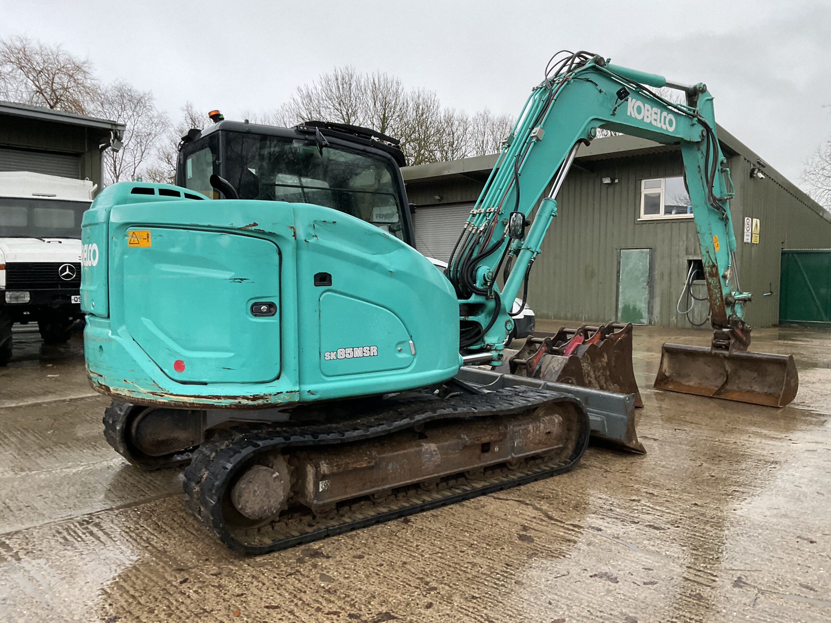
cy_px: 312
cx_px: 416
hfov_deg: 61.7
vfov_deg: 48.2
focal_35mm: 29
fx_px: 696
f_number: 1.8
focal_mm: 3
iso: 80
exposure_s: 1/50
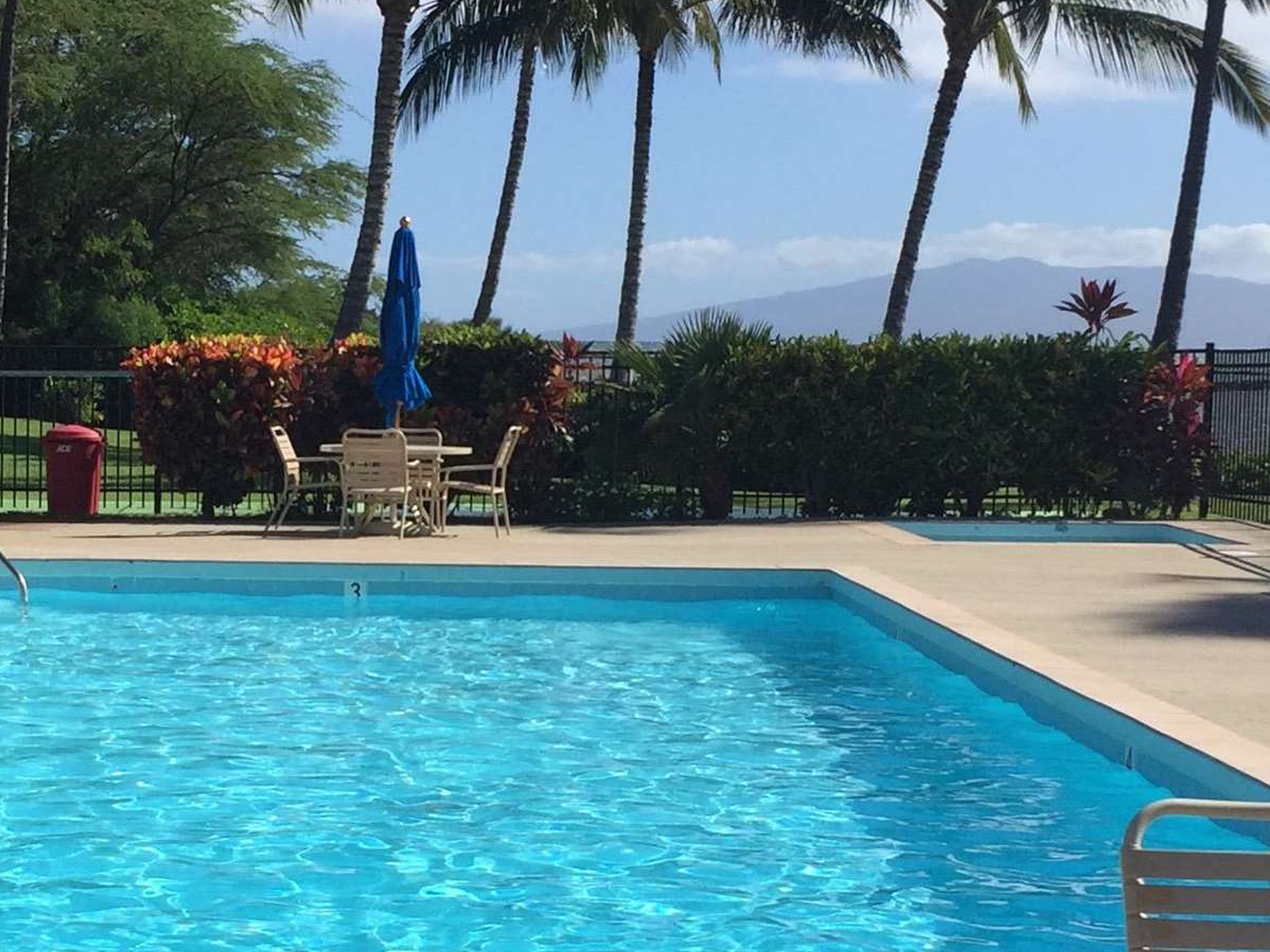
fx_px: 2752
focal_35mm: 75
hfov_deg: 25.8
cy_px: 524
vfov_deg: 19.6
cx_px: 383
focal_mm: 4.15
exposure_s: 1/3300
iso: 32
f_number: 2.2
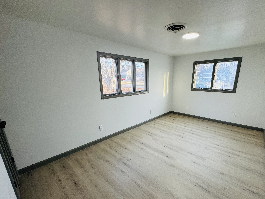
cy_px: 110
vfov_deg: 77.8
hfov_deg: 94.3
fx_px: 122
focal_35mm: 16
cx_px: 144
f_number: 2.2
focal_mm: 2.22
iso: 100
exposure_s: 1/120
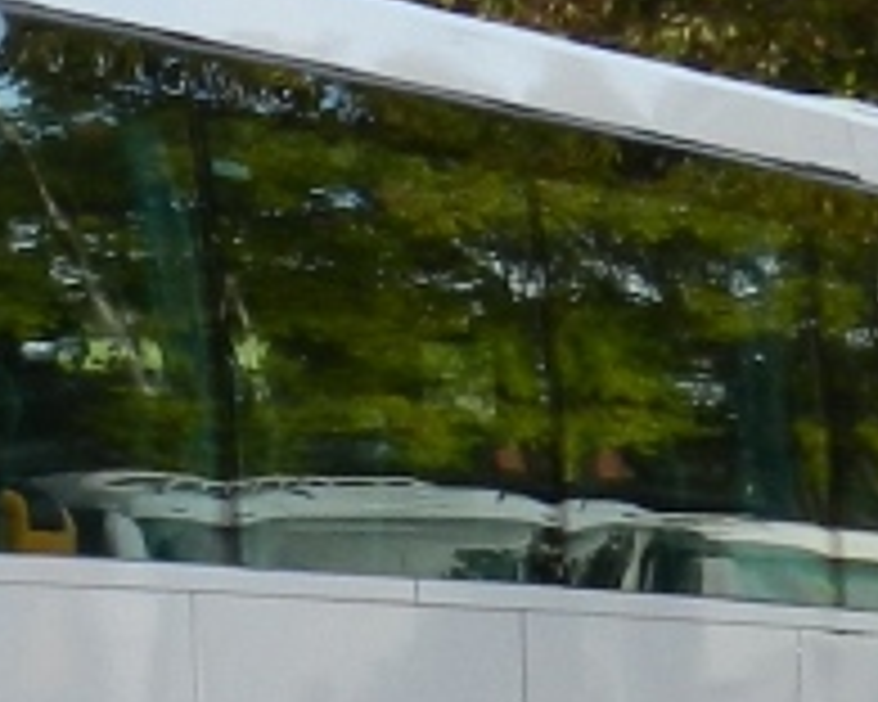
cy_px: 646
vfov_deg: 5.2
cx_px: -1261
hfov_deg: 6.2
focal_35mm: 299
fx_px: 7770
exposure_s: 1/250
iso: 160
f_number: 4.2
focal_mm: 8.1
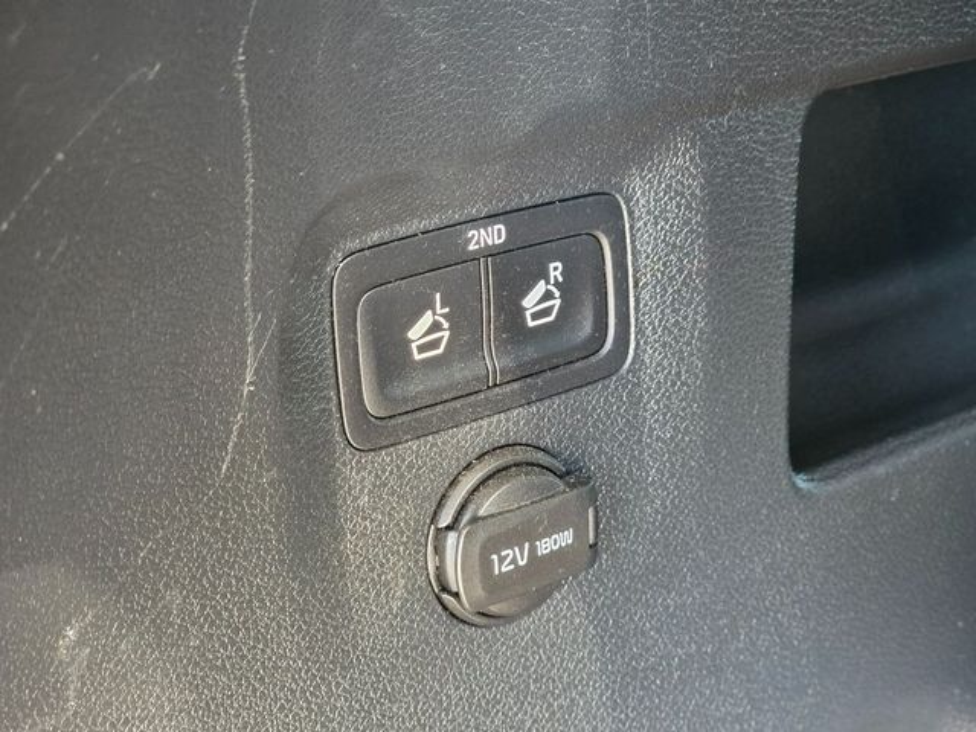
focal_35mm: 69
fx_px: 1945
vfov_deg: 21.3
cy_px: 366
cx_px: 488
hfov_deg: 28.2
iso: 500
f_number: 2.4
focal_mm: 7.9
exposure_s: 1/30
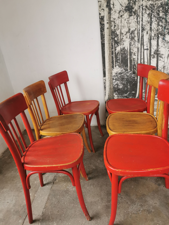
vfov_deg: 65.3
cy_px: 112
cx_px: 84
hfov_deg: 51.4
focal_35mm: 27
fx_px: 176
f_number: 1.6
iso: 160
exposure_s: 1/120
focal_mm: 5.56
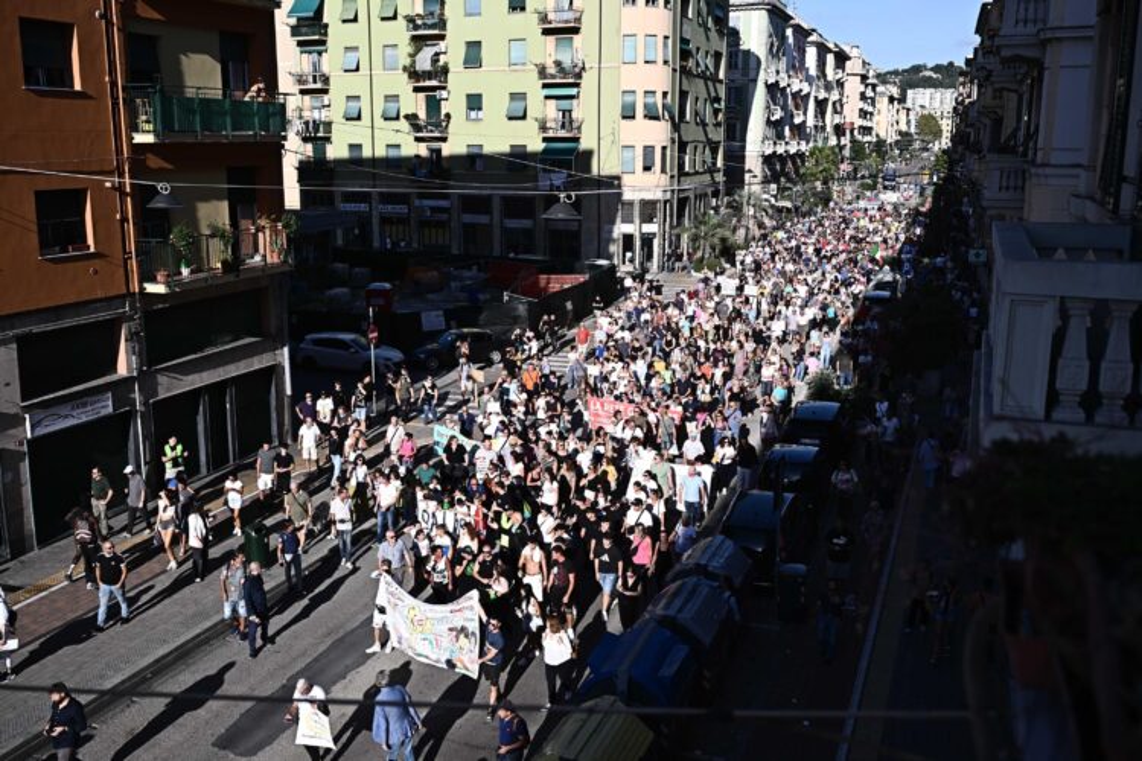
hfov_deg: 54.4
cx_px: 571
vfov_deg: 37.9
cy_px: 380
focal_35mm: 35
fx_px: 1110
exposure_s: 1/2000
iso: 280
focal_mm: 35
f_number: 5
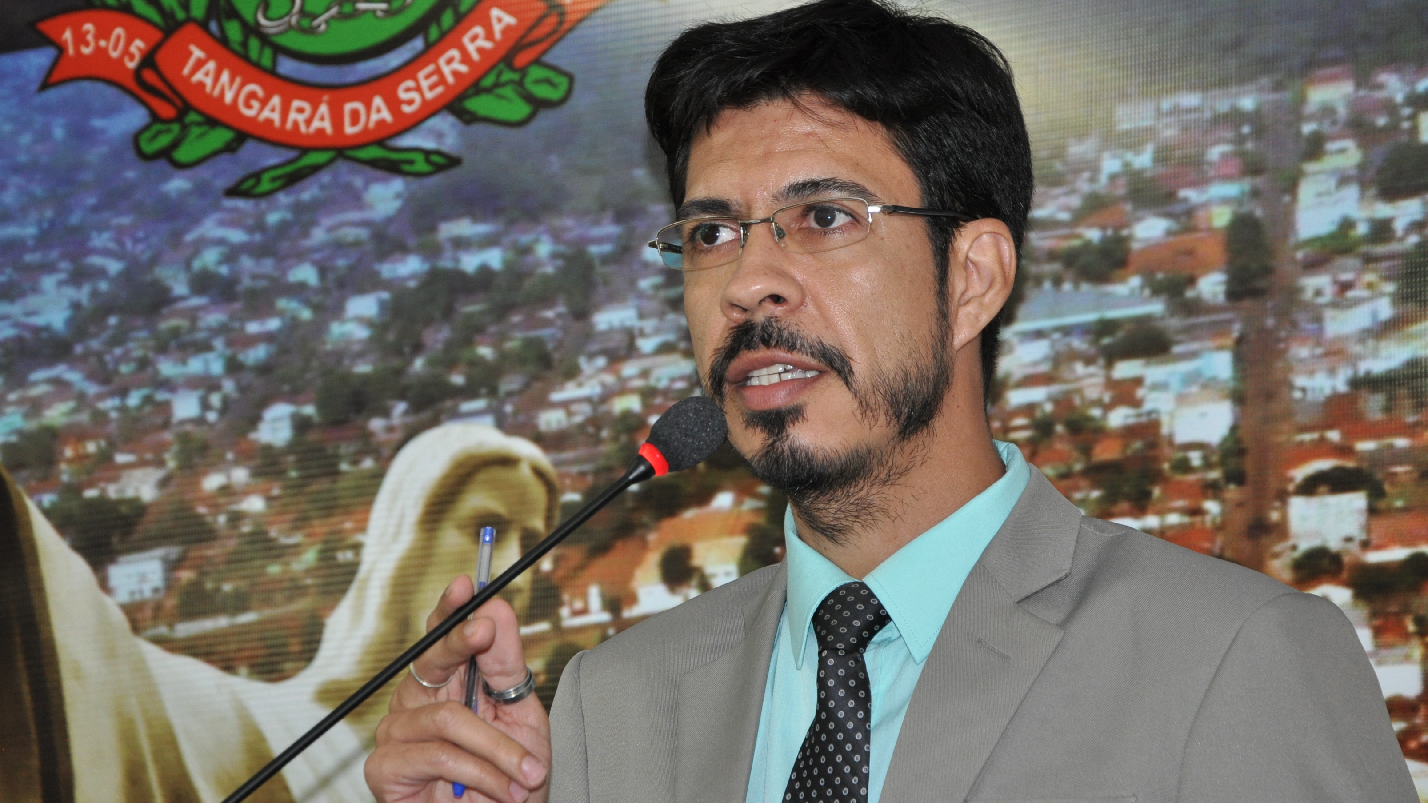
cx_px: 714
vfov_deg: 9.1
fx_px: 5056
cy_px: 376
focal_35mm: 134
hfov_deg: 16.1
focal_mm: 85
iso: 800
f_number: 5.6
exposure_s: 1/60
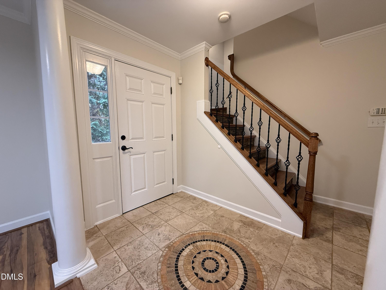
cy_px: 145
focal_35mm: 14
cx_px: 193
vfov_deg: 85.7
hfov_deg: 102.1
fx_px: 156
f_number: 2.2
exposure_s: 1/60
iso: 250
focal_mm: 2.22
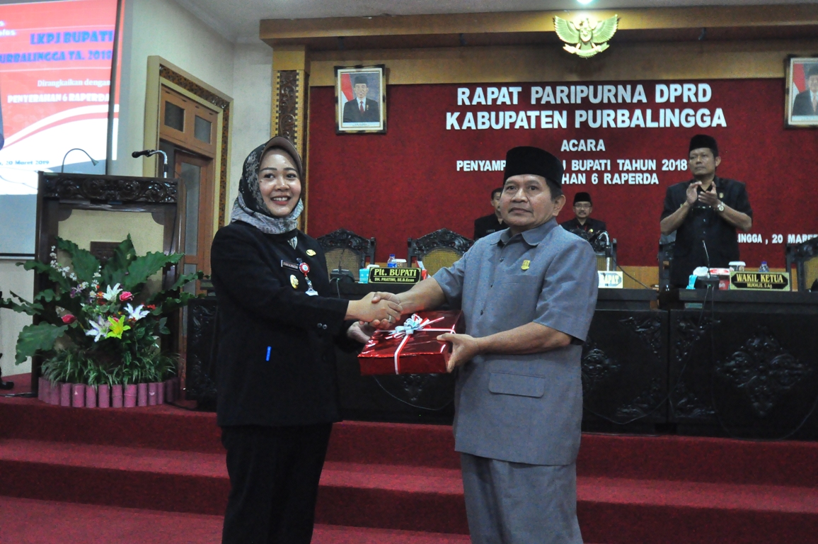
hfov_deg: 53.2
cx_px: 409
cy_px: 272
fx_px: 817
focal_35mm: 36
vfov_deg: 36.8
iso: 3200
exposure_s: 1/30
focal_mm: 24
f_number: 4.5
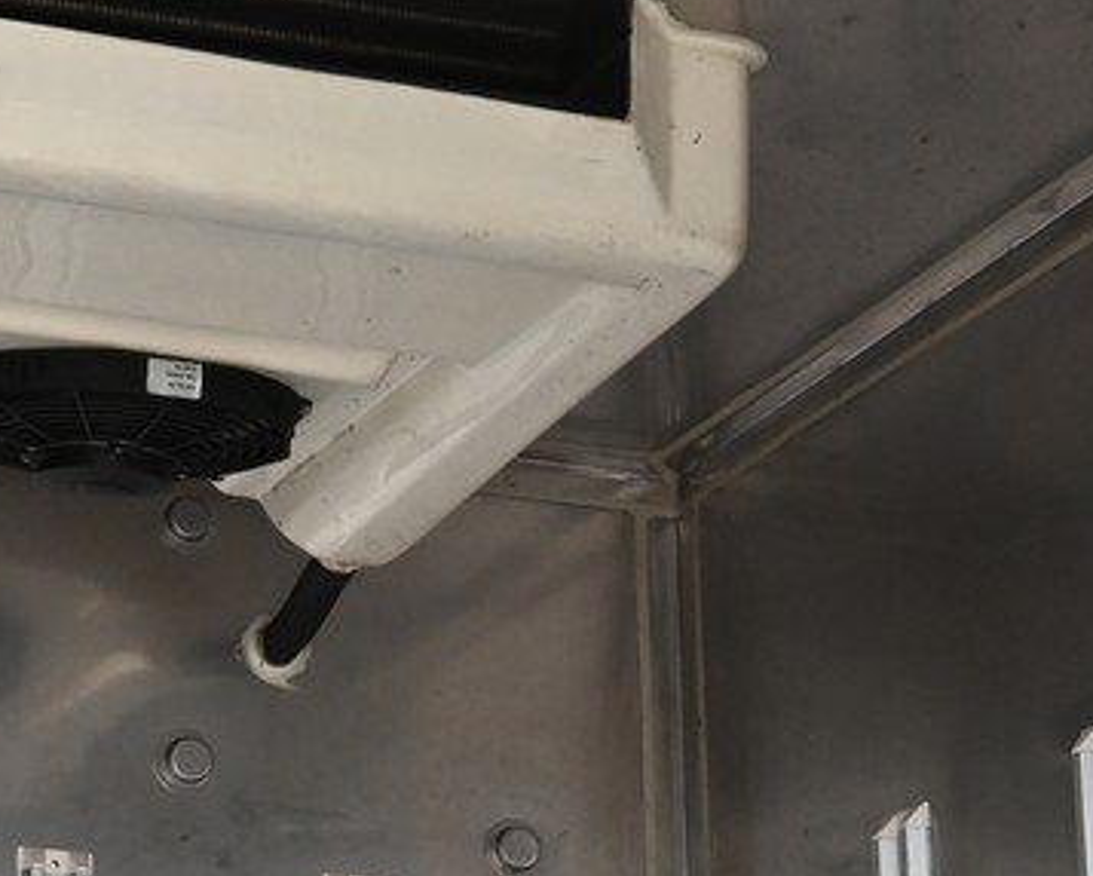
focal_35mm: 104
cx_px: -80
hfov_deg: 17.9
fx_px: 3366
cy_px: 706
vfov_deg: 14.7
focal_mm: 24
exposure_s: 1/50
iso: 1600
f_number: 10
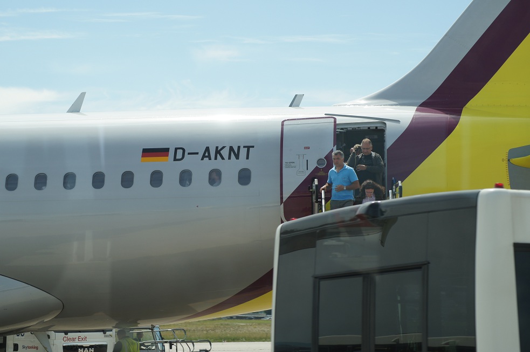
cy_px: 176
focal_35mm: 112
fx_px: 1654
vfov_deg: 12.1
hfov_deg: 18.2
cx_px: 265
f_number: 7.1
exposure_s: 1/160
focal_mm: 75
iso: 100
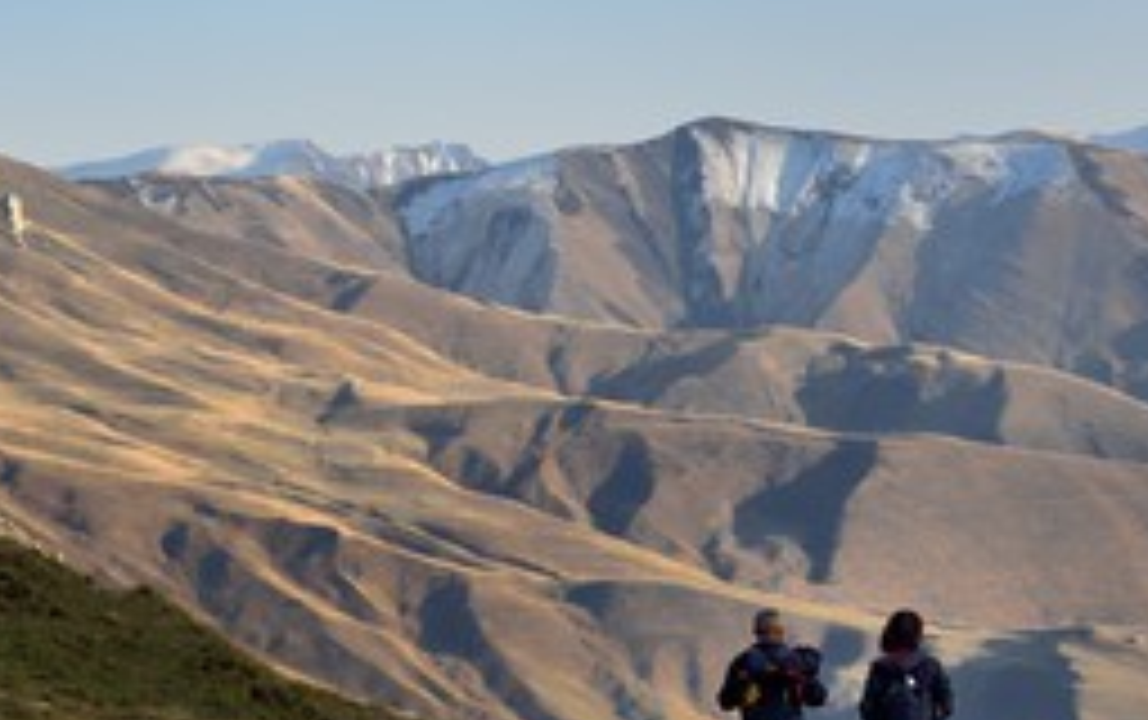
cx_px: 383
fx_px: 6828
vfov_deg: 6.0
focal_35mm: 218
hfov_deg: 9.6
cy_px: 410
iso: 200
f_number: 9
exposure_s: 1/250
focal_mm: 130
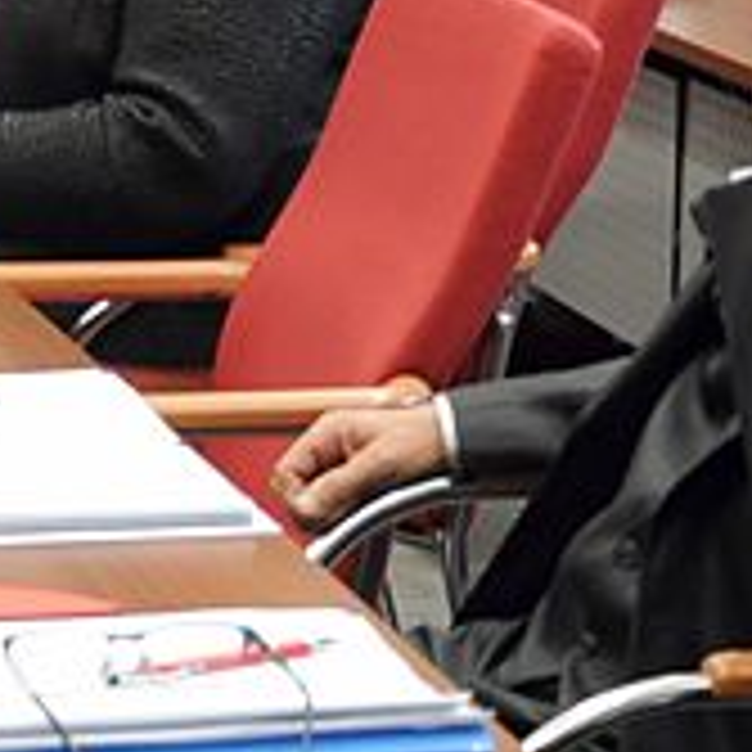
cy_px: 241
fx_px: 4793
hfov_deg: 8.9
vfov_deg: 9.0
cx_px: -140
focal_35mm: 195
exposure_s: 1/100
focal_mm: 30
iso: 1000
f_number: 5
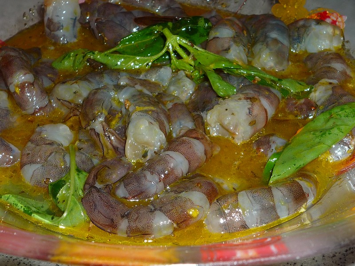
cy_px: 133
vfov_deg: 24.0
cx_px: 178
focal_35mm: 61
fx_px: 626
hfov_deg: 31.7
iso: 100
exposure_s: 1/30
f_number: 4.5
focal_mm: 7.5
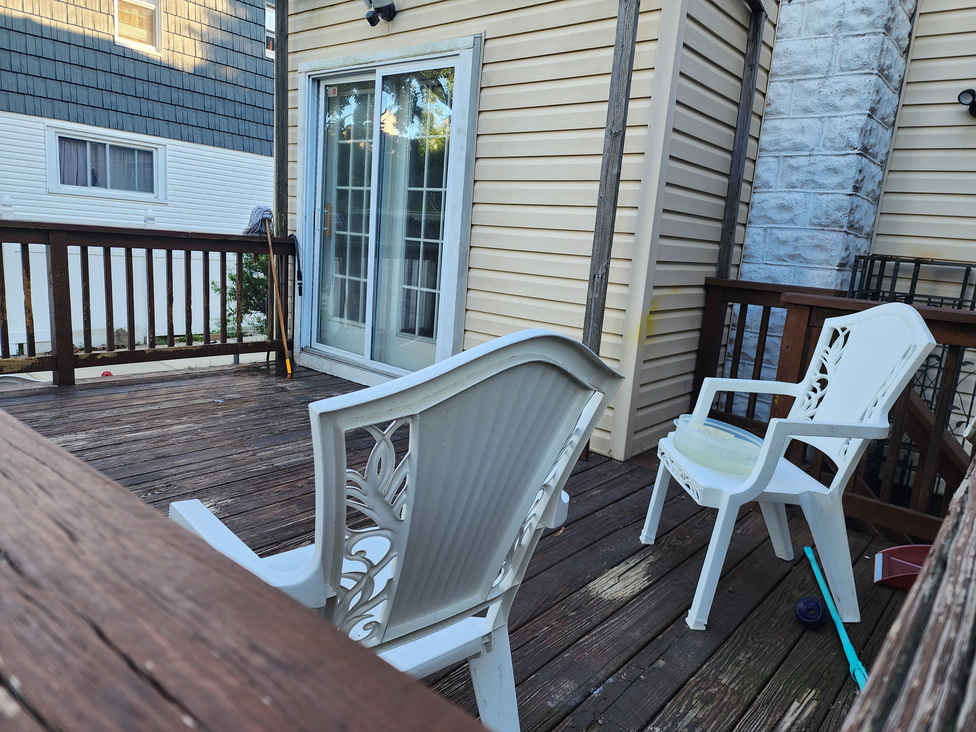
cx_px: 488
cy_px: 366
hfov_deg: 73.9
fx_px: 648
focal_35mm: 23
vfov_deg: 58.9
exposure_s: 1/180
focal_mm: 6.4
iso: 50
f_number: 1.8
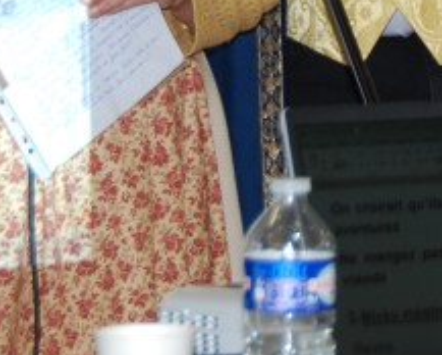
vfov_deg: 3.8
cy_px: -190
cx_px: 442
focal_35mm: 407
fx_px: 5329
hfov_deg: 4.7
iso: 200
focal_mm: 70
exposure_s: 1/60
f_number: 5
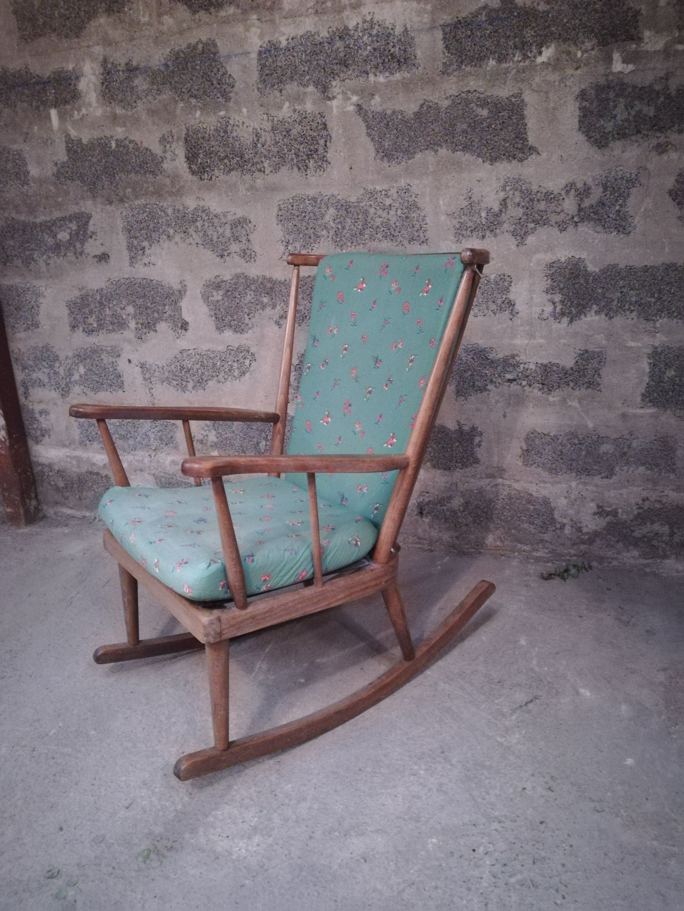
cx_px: 342
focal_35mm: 26
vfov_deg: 67.3
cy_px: 456
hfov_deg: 53.1
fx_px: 685
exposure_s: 1/14.3
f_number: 2.2
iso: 2000
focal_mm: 3.83
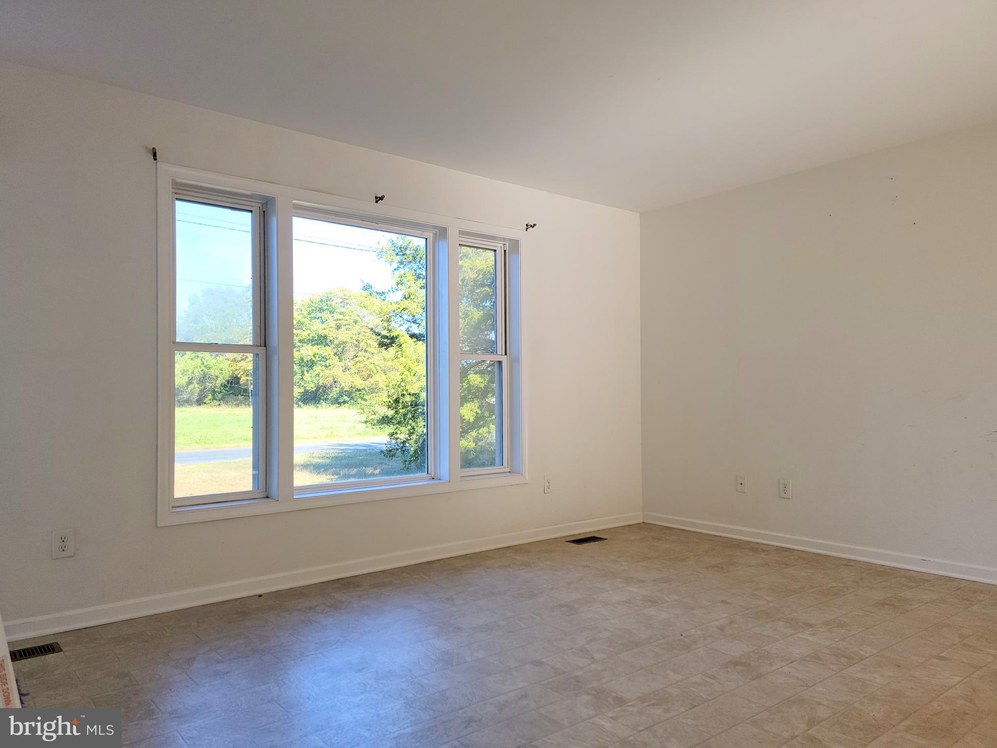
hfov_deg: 71.6
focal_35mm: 24
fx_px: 691
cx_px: 498
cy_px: 374
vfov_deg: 56.8
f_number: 1.8
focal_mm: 6.7
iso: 25
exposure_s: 1/120
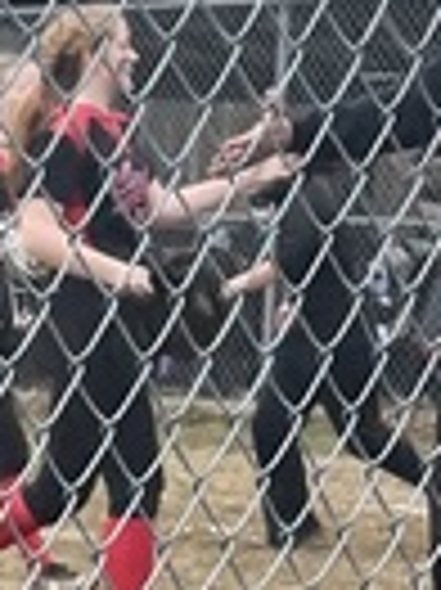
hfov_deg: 7.0
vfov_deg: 9.4
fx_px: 3454
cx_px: -472
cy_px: 923
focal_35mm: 203
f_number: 1.6
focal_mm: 4.2
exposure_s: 1/537
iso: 32
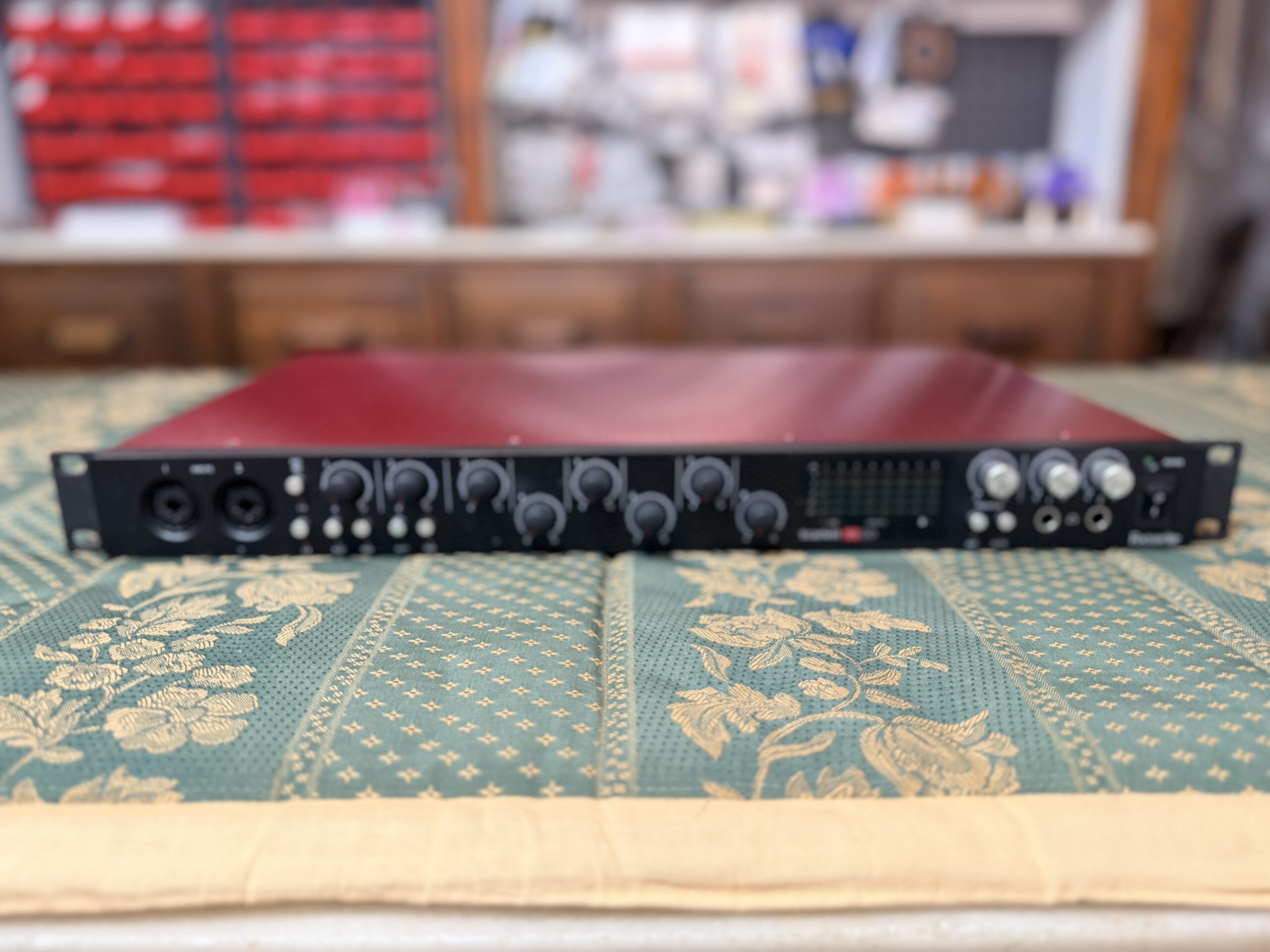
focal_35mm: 24
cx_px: 635
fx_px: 881
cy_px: 476
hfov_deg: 71.6
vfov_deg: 56.8
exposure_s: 1/50
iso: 200
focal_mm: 6.76
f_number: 1.78
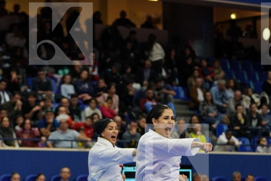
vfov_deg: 8.6
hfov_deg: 12.9
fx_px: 1197
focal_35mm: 159
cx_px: 61
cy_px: 155
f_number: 2.8
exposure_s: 1/500
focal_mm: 70
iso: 1250
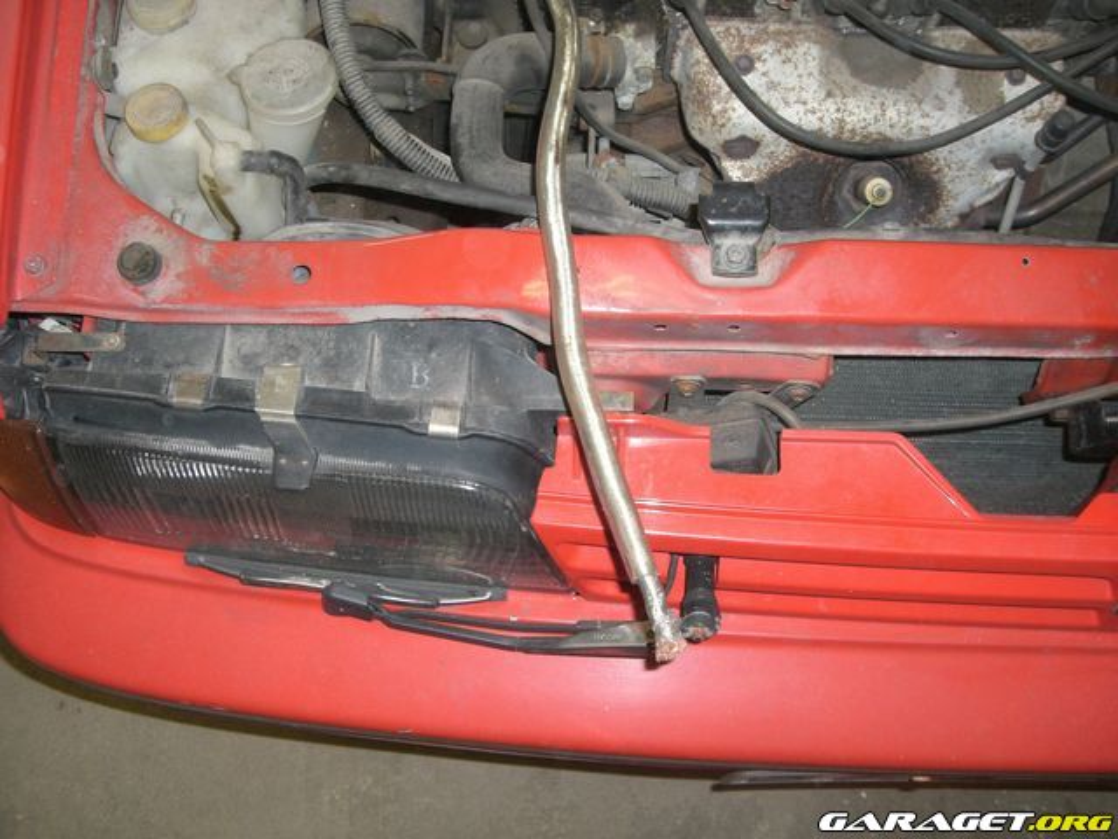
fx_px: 1227
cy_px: 420
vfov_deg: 37.7
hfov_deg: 49.0
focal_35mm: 38
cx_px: 559
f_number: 2.7
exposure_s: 1/60
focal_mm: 6.2
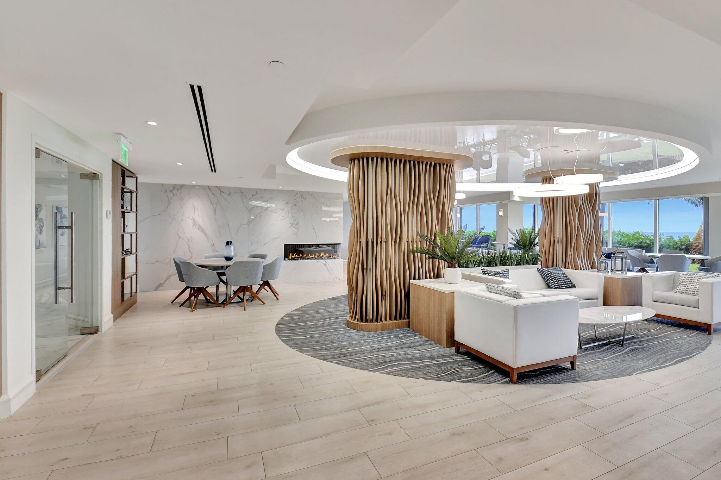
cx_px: 360
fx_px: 300
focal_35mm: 15
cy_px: 240
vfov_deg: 77.3
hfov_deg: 100.4
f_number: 8
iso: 640
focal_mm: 10
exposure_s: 1/13
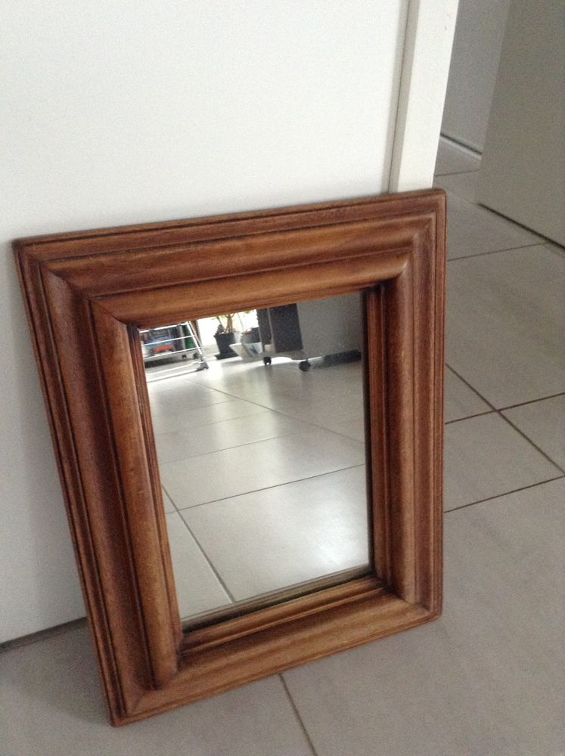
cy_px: 378
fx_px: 720
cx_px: 282
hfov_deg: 42.8
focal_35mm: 33
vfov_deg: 55.4
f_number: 2.4
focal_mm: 3.3
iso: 250
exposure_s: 1/15
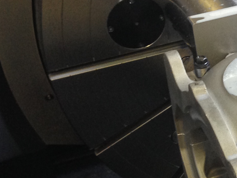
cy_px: 110
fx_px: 794
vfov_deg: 12.8
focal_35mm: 116
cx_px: 360
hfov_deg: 15.6
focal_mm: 4.12
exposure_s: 1/20
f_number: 2.4
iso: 100
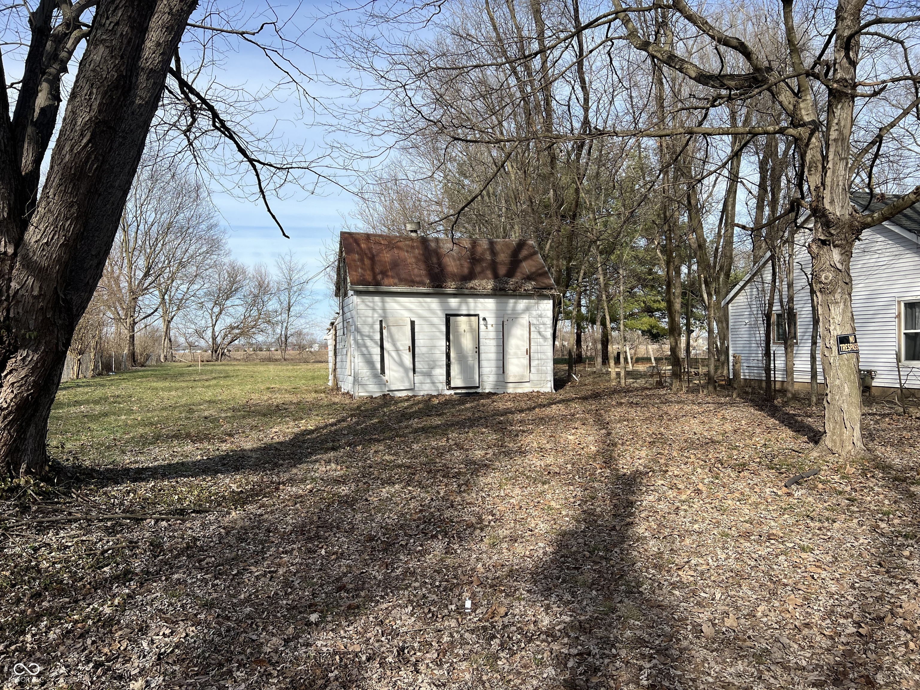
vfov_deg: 53.1
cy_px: 345
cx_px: 460
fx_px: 691
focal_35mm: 26
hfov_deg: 67.3
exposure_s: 1/2571
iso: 50
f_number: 1.5
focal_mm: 5.7
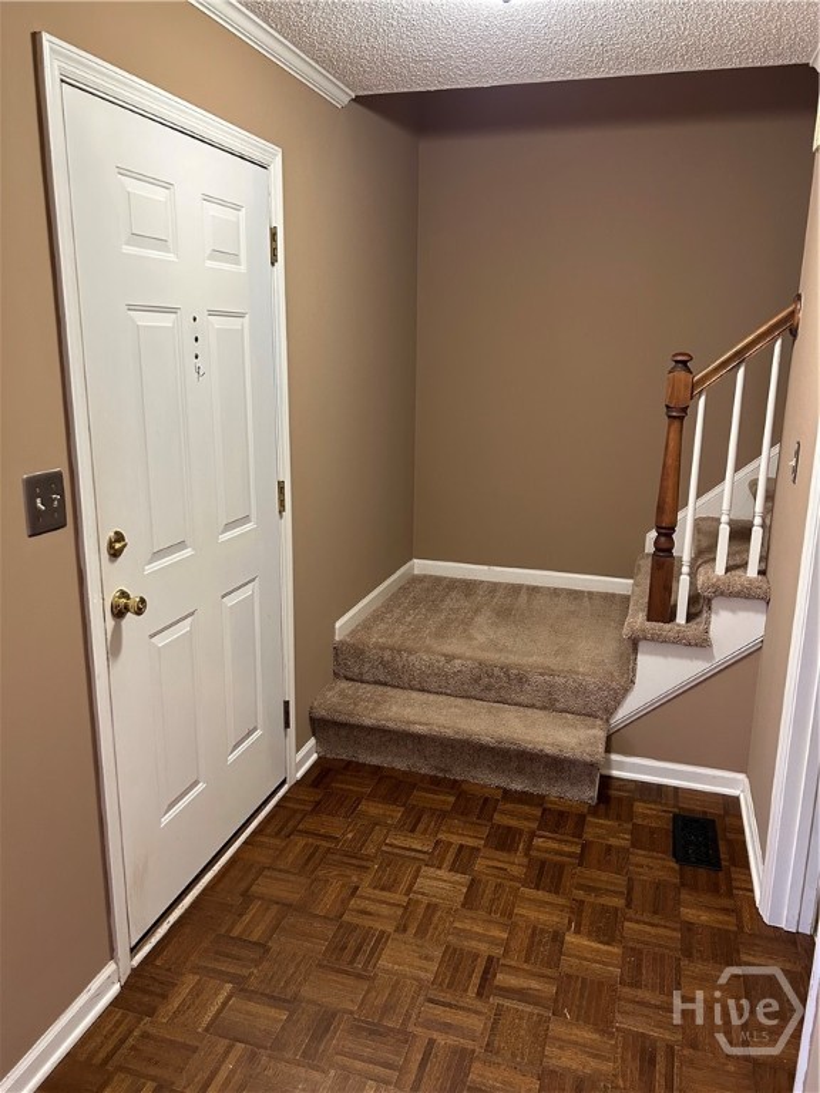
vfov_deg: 67.3
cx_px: 410
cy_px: 546
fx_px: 821
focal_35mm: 26
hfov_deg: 53.1
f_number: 1.5
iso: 250
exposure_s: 1/60
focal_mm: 5.7
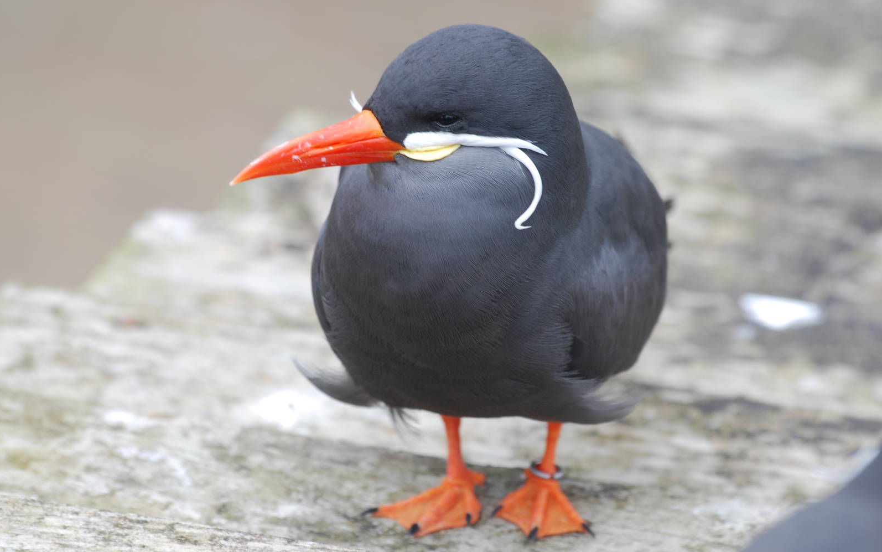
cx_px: 440
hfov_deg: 7.0
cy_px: 286
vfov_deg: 4.4
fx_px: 7201
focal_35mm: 300
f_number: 7.1
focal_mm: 195
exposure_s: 1/125
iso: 200
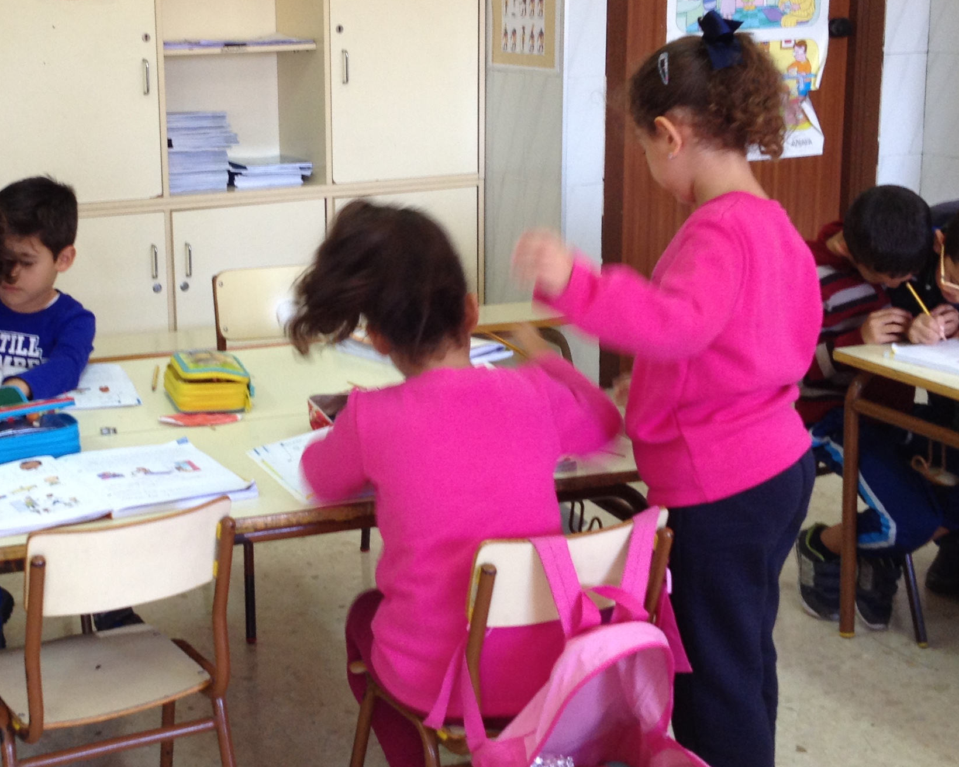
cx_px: 289
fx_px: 1930
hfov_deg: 27.7
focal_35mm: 68
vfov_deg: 22.5
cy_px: 333
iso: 50
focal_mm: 4.28
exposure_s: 1/24
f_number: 2.4
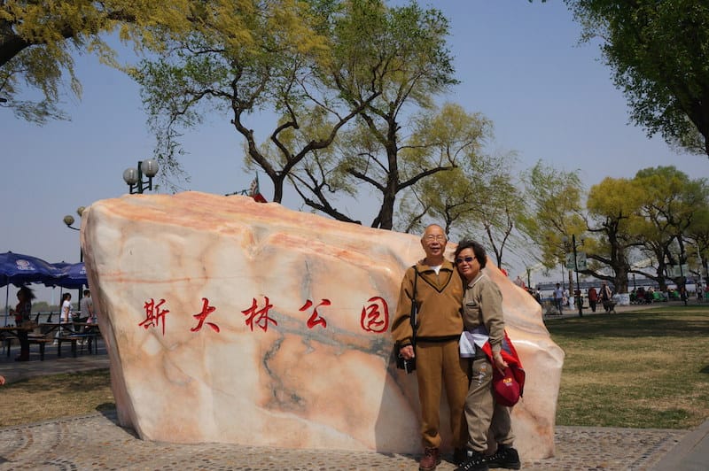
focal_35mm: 28
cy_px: 236
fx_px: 561
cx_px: 354
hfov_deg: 64.6
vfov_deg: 45.6
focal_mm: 19
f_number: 13
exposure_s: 1/250
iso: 100
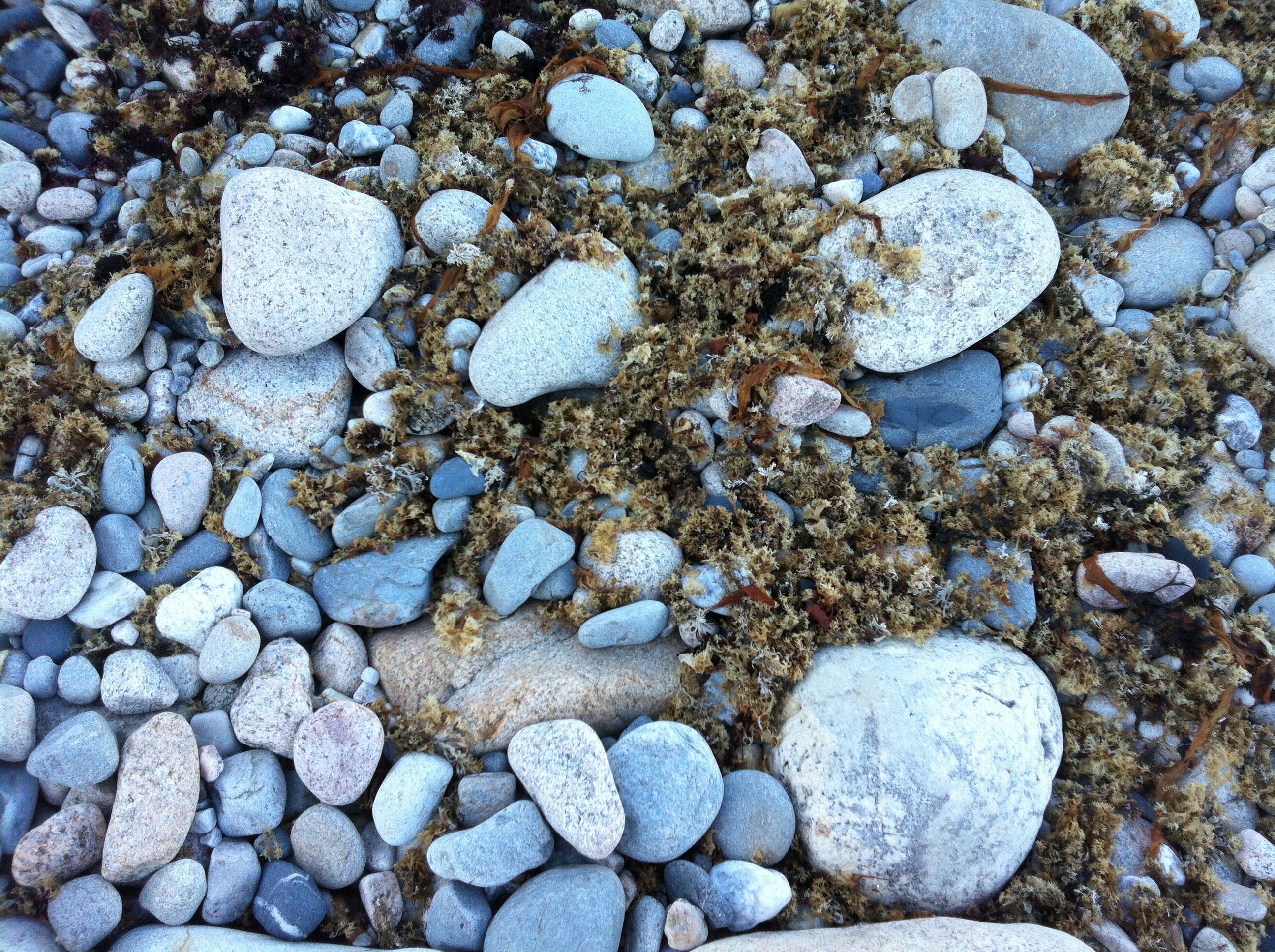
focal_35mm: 35
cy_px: 476
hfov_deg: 52.7
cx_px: 638
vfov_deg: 40.6
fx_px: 1287
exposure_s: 1/227
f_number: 2.8
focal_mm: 3.85
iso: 80
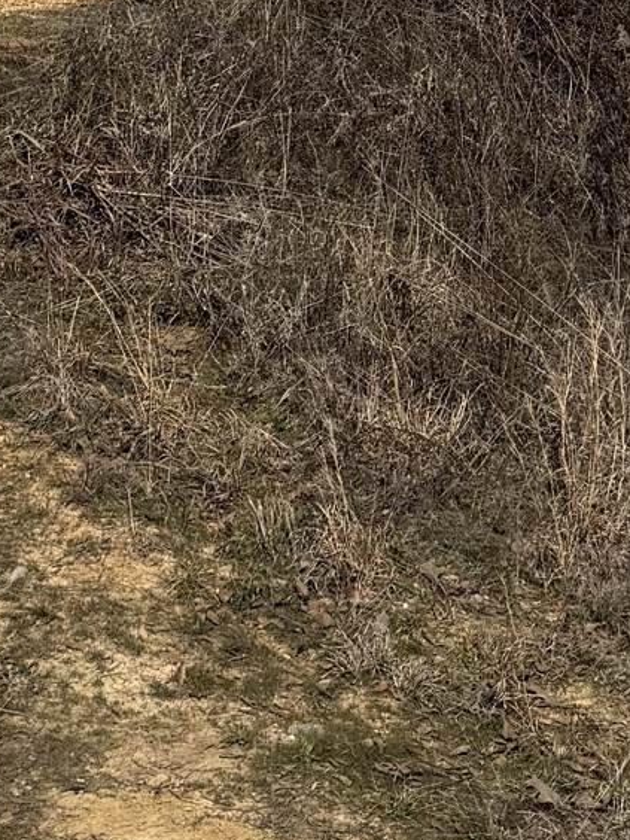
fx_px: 2378
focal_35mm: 98
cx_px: -19
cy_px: -317
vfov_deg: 18.4
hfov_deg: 14.8
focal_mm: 6.76
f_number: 1.78
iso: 80
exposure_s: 1/10309
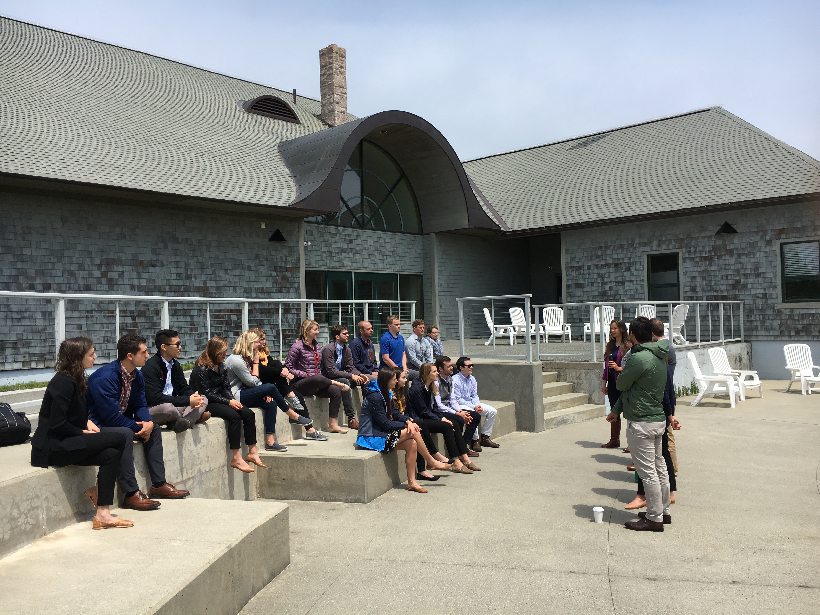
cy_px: 308
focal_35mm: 29
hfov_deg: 61.7
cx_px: 410
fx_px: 687
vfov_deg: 48.2
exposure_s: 1/1709
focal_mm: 4.15
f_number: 2.2
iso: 25
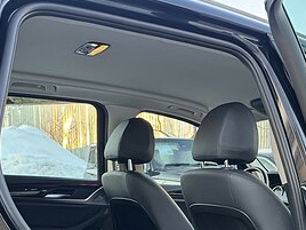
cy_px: 212
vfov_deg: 28.4
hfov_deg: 36.4
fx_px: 433
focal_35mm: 49
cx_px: 279
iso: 250
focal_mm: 6.76
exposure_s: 1/60
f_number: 1.78
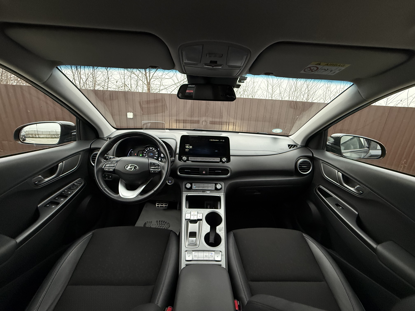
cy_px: 156
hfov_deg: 102.1
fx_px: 168
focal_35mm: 14
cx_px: 208
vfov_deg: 85.7
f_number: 2.2
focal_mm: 2.22
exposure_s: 1/99
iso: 320
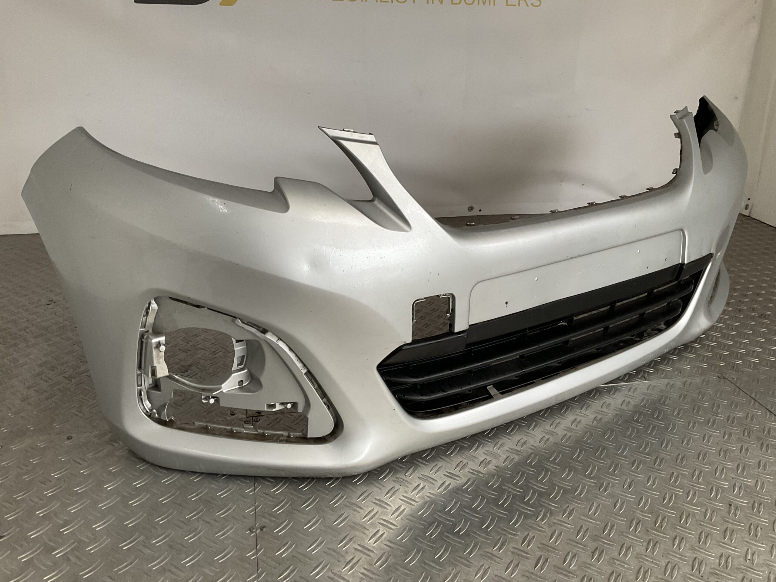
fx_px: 650
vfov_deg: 48.2
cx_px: 388
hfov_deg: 61.7
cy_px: 291
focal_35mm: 29
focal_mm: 3
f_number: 1.8
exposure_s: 1/50
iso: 80
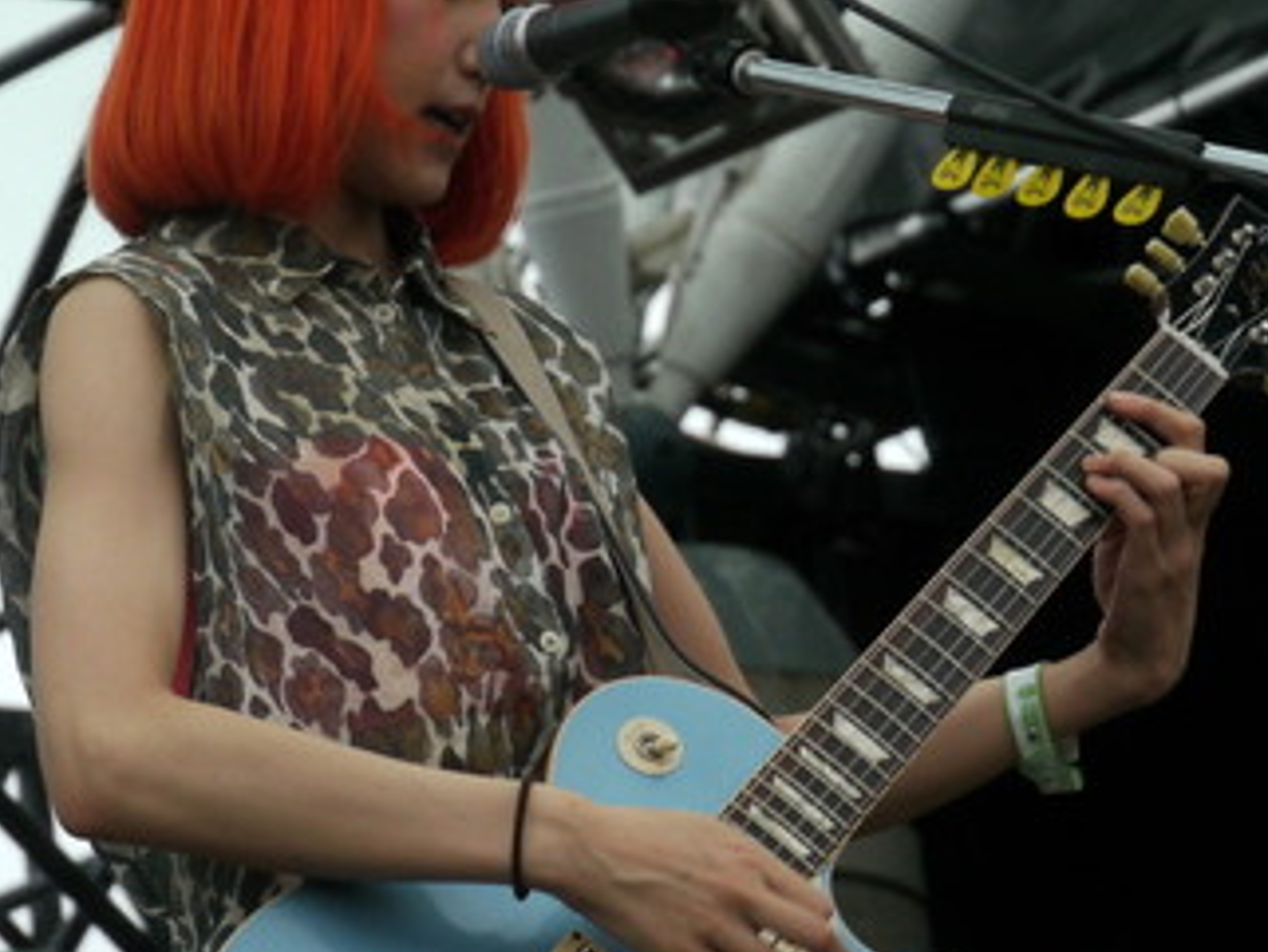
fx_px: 11506
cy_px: 573
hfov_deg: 6.3
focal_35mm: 314
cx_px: 830
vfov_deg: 4.7
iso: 400
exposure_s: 1/400
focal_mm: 84
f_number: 10
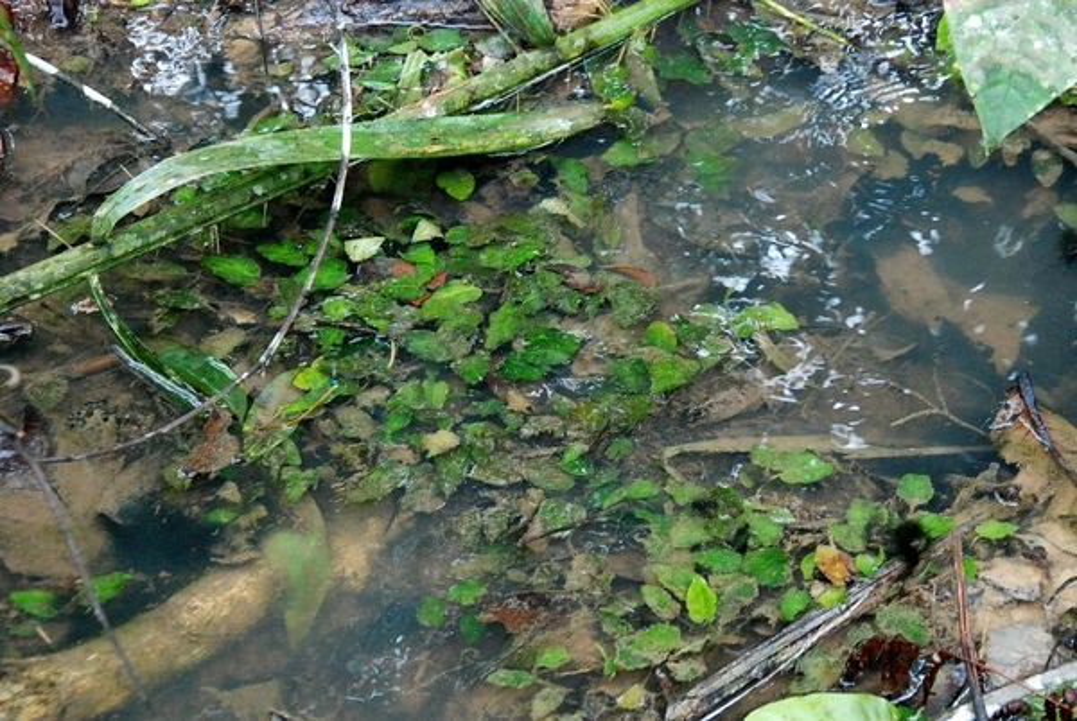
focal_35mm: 93
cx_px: 538
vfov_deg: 14.8
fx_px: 2786
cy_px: 360
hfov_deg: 21.9
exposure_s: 1/100
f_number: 10
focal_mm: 62
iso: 1600
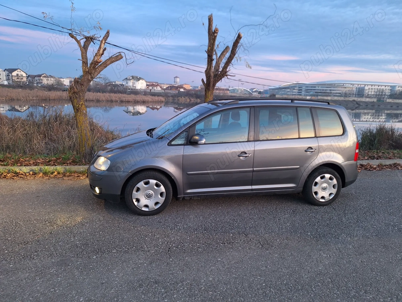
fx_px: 267
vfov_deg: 58.9
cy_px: 151
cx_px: 201
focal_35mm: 23
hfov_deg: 73.9
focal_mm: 5.54
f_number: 1.8
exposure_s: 1/50
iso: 250
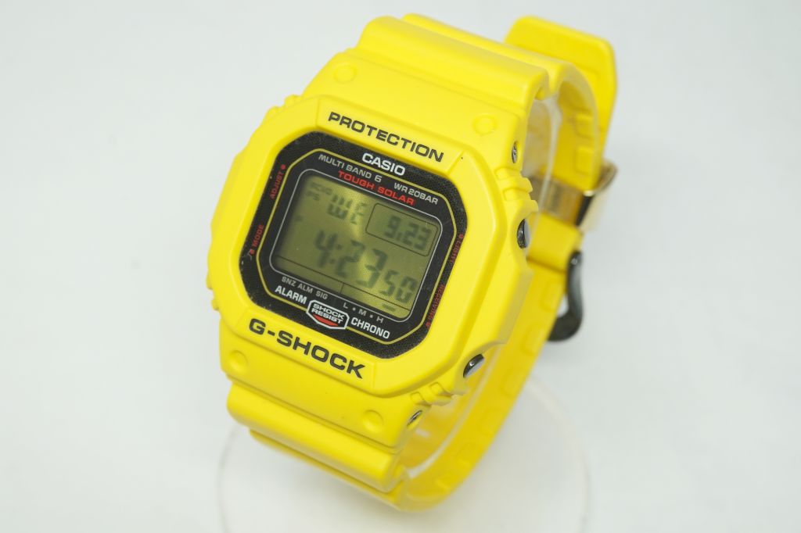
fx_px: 1435
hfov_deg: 31.2
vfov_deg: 21.1
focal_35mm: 64
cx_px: 400
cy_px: 266
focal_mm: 43
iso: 250
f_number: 13
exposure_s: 1/8
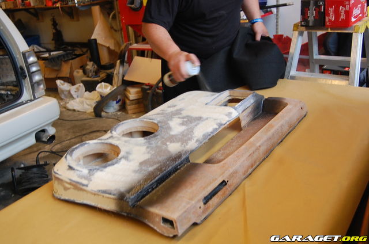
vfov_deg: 34.1
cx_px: 184
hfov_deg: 49.6
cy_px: 122
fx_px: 399
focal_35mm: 39
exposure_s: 1/30
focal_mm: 26
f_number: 4
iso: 720
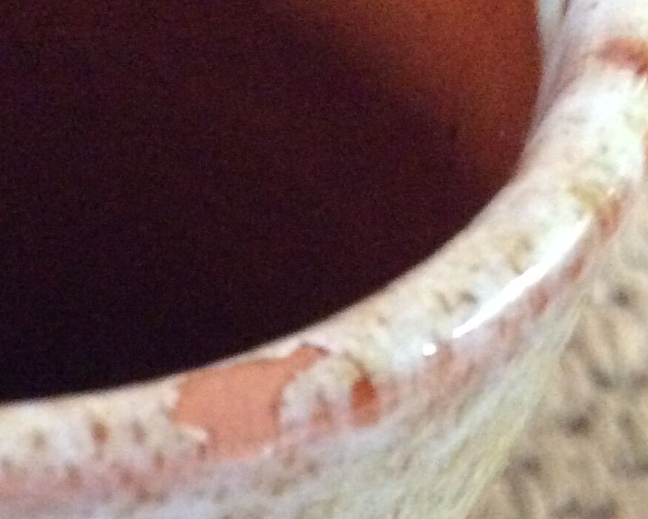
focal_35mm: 92
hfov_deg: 20.7
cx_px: 196
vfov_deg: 16.5
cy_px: 441
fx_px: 1764
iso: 500
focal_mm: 3.3
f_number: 2.4
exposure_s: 1/17
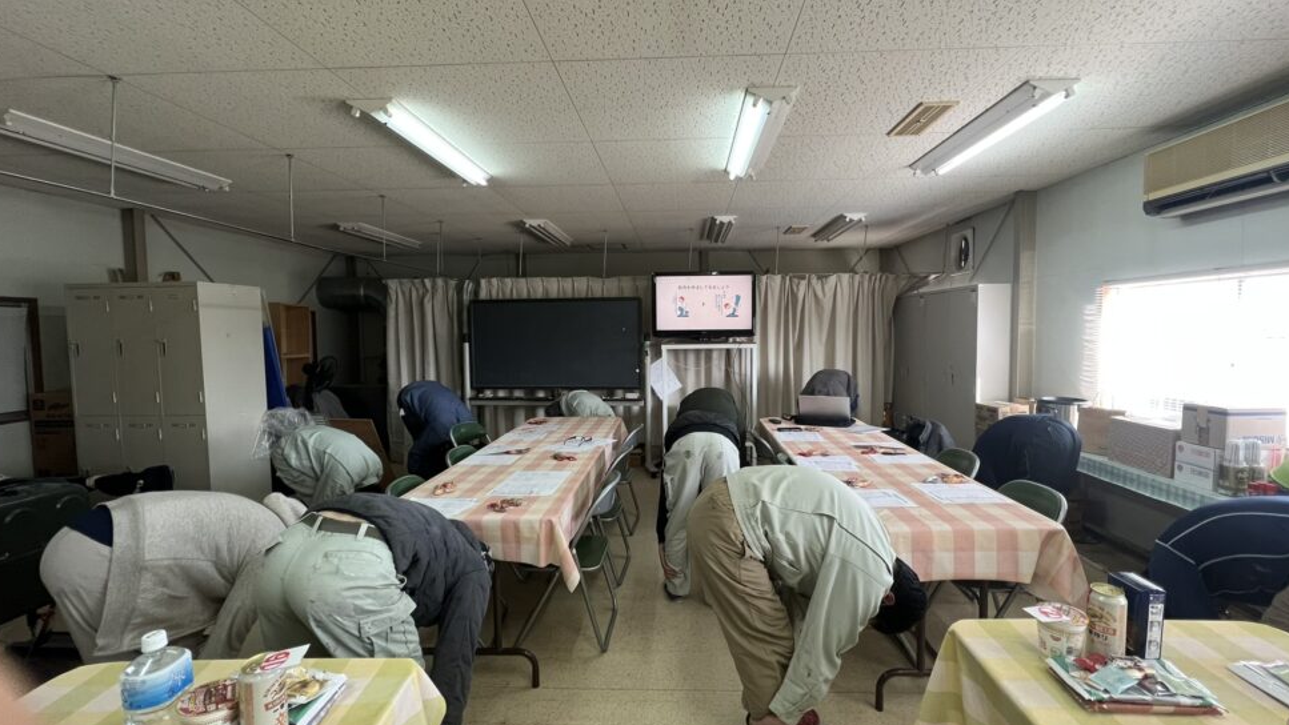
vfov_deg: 70.5
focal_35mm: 15
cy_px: 360
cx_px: 664
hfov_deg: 103.0
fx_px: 513
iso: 160
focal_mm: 1.57
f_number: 1.8
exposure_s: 1/120
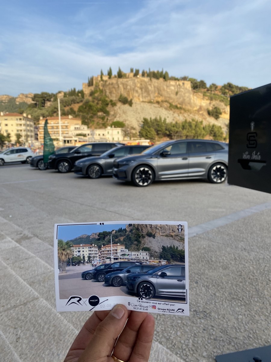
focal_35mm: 26
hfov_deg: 53.1
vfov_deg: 67.3
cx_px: 136
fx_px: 271
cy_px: 181
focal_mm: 4.25
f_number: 1.8
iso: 32
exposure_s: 1/1218
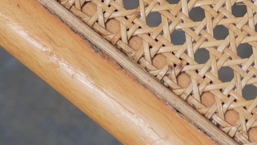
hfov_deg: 7.3
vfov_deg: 4.0
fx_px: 1996
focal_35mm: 293
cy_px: -245
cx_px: 225
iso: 250
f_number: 1.7
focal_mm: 20
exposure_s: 1/60
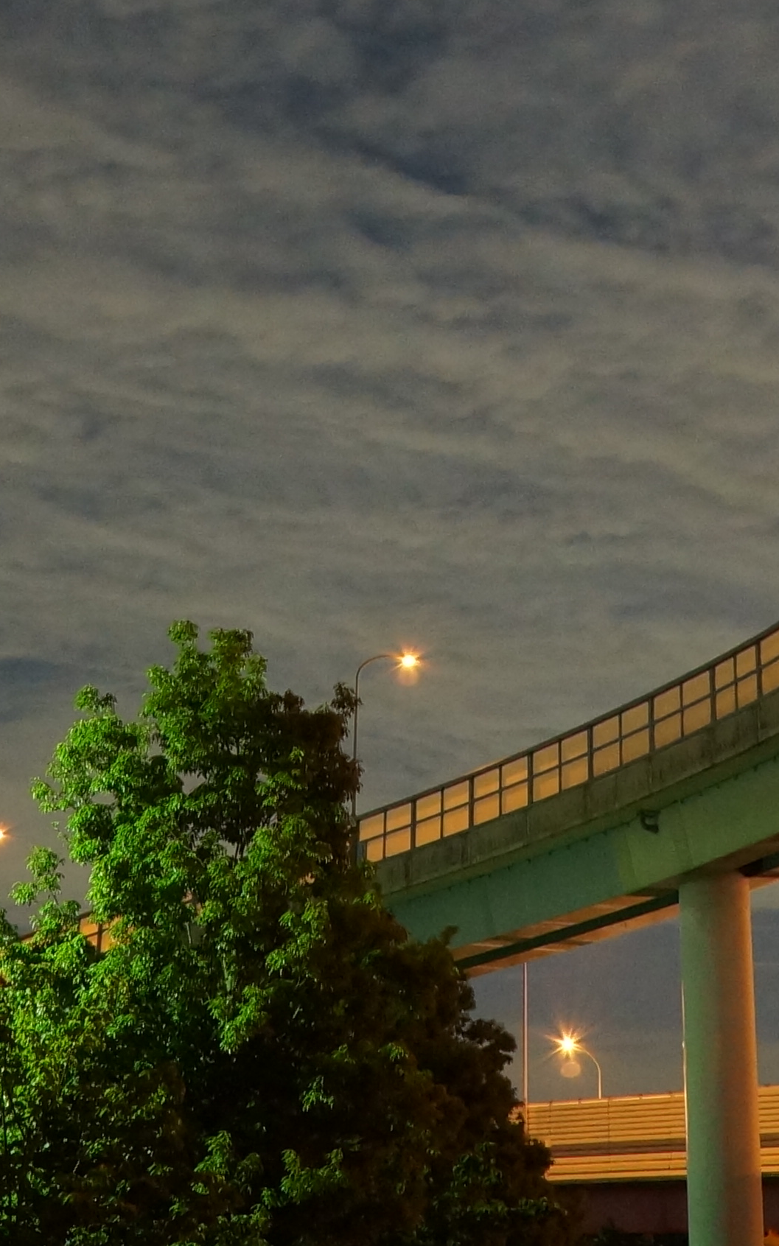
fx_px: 2412
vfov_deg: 27.6
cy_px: 63
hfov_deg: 18.3
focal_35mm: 71
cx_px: 478
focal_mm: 16
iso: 1600
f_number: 5.6
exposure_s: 2.5
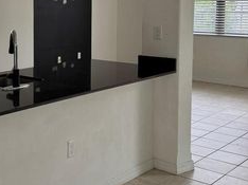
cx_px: 16
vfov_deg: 23.7
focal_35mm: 61
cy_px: 41
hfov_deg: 30.1
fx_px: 437
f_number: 1.78
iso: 200
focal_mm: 6.76
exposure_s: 1/121
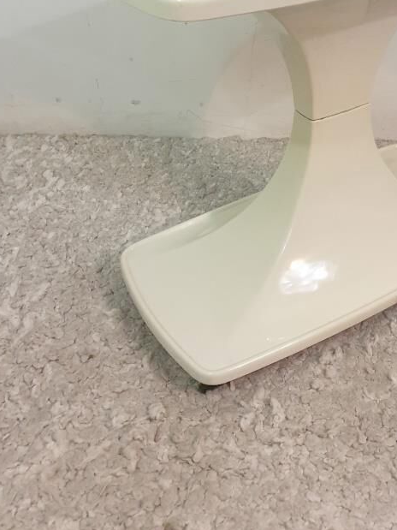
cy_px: 103
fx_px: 658
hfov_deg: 32.6
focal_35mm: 43
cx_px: 319
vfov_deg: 41.9
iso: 400
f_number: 1.5
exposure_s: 1/50
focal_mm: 4.3
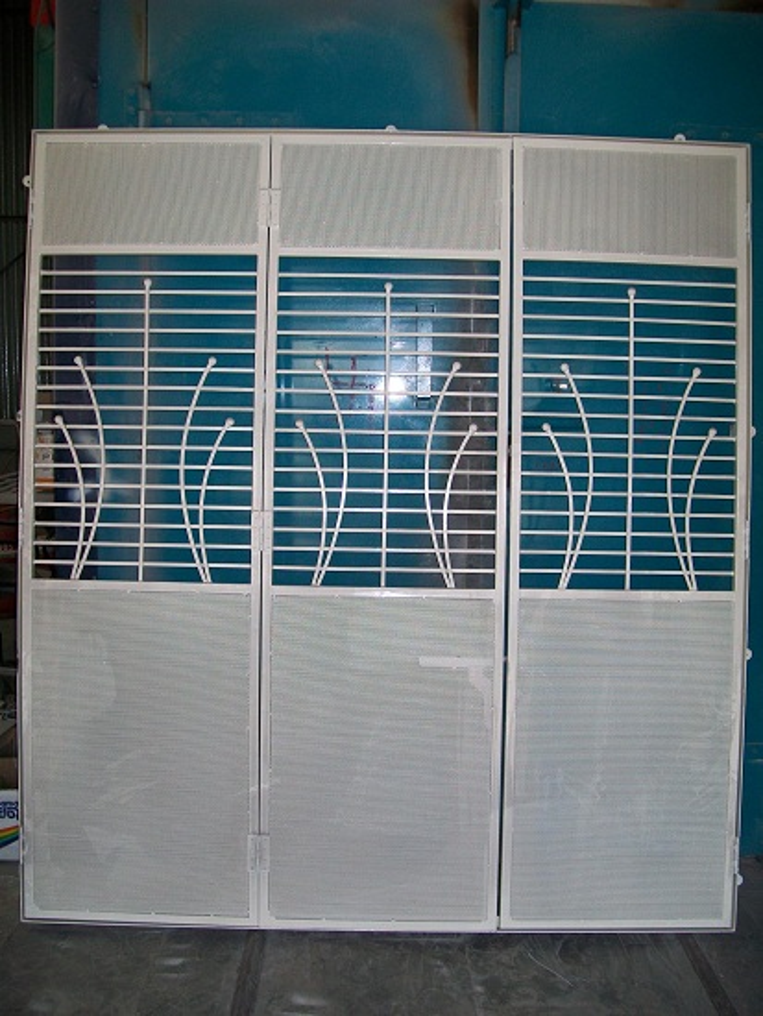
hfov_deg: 41.8
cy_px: 508
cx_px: 382
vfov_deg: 53.9
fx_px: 998
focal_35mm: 34
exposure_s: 1/60
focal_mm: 6.1
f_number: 2.7
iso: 64
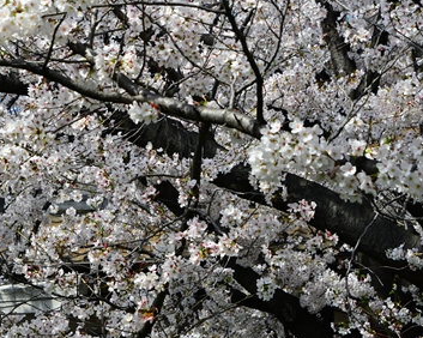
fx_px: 2452
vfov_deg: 7.9
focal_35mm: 196
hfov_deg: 9.8
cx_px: 66
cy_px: 278
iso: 400
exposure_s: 1/400
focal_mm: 92
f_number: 11
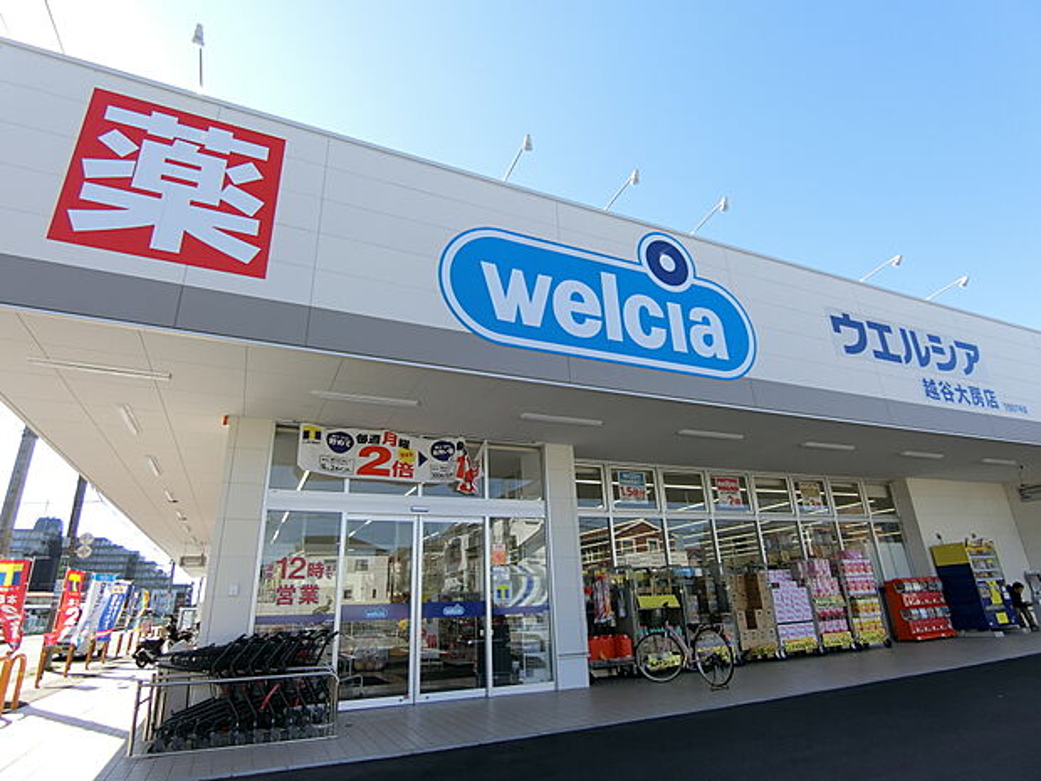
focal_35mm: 19
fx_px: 571
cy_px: 390
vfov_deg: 68.7
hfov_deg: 84.7
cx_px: 520
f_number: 2.7
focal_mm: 4.06
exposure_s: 1/640
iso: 80
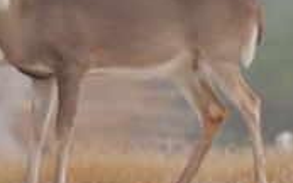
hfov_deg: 0.8
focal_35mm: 2635
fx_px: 21034
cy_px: 21
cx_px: 116
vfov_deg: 0.5
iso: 800
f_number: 5.9
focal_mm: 180
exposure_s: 1/20
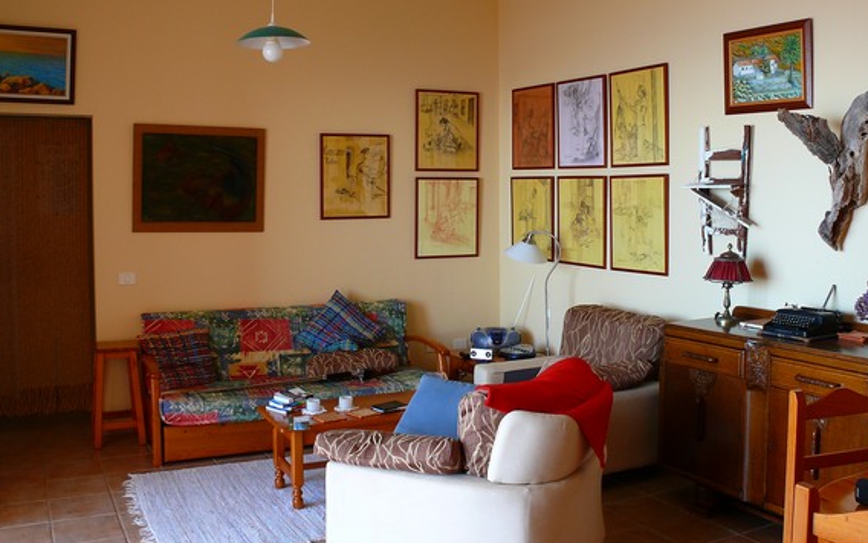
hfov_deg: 41.0
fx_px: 1159
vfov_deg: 26.3
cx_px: 455
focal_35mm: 49
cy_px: 226
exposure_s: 1/30
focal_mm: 7.4
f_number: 2.8
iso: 100
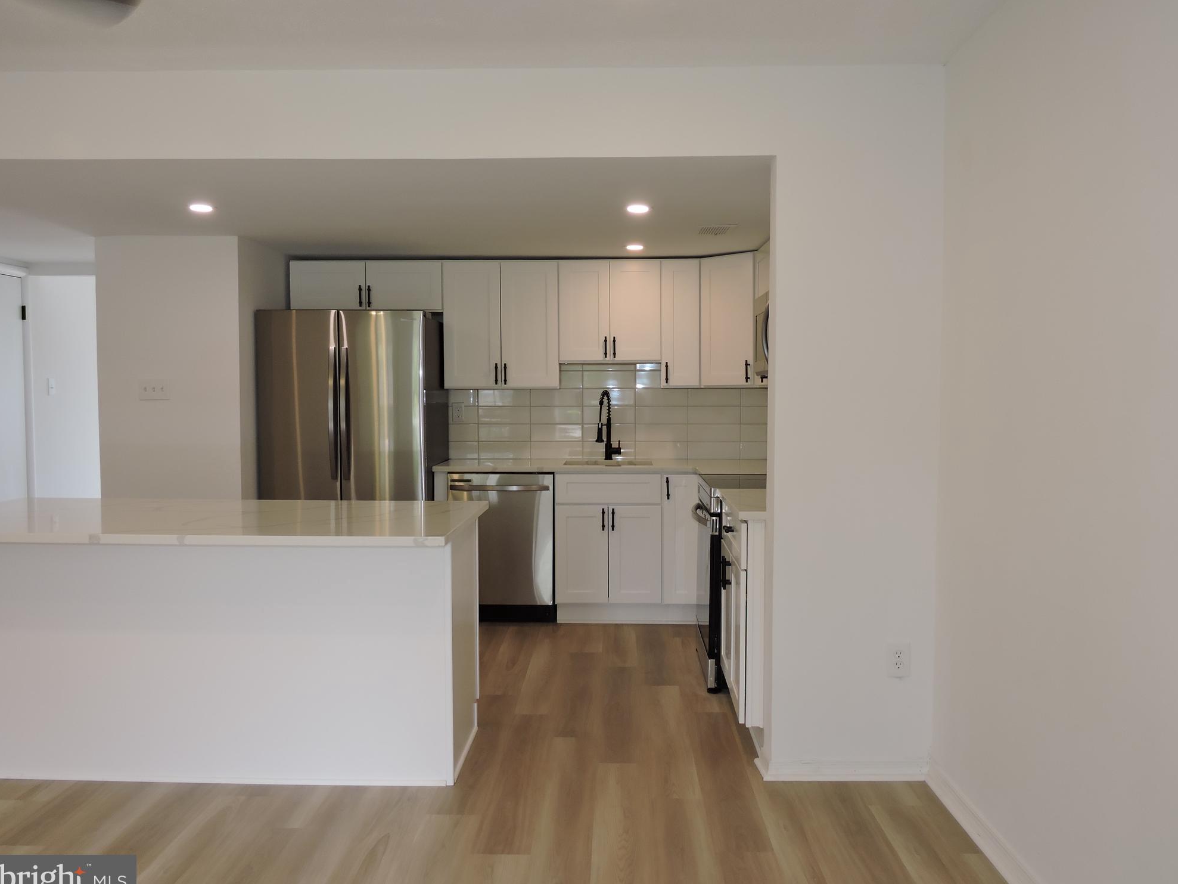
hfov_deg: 61.7
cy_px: 446
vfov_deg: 48.2
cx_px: 598
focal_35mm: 29
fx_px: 987
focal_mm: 5
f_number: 3.5
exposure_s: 1/40
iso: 110
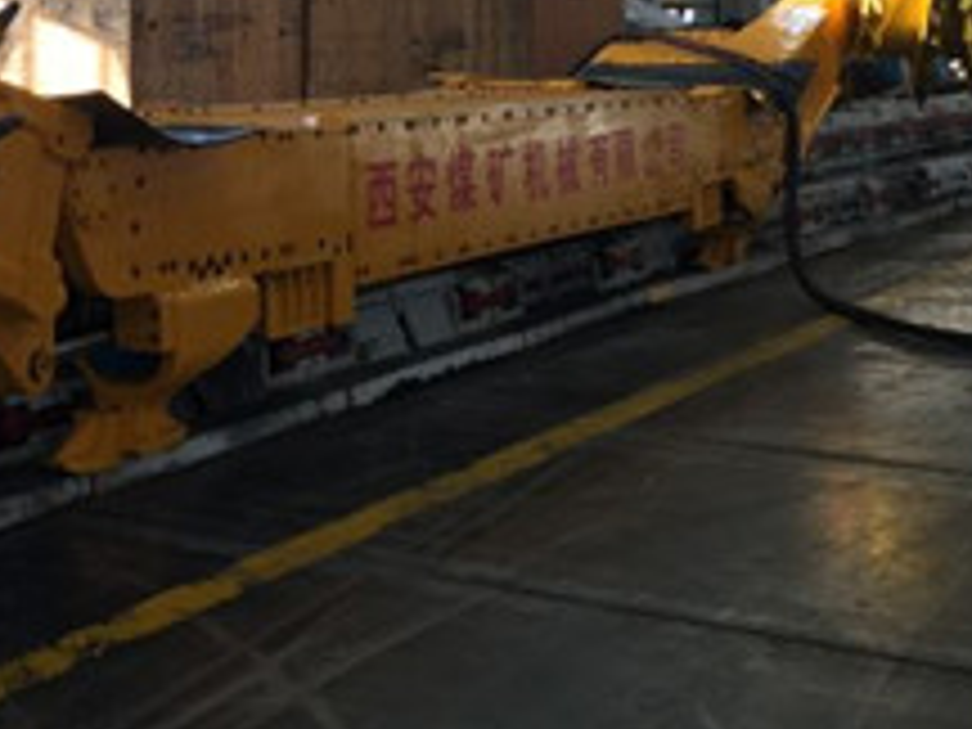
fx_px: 1881
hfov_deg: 28.3
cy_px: -11
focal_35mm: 67
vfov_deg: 21.1
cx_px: 180
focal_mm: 4.15
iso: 32
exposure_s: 1/50
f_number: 2.2
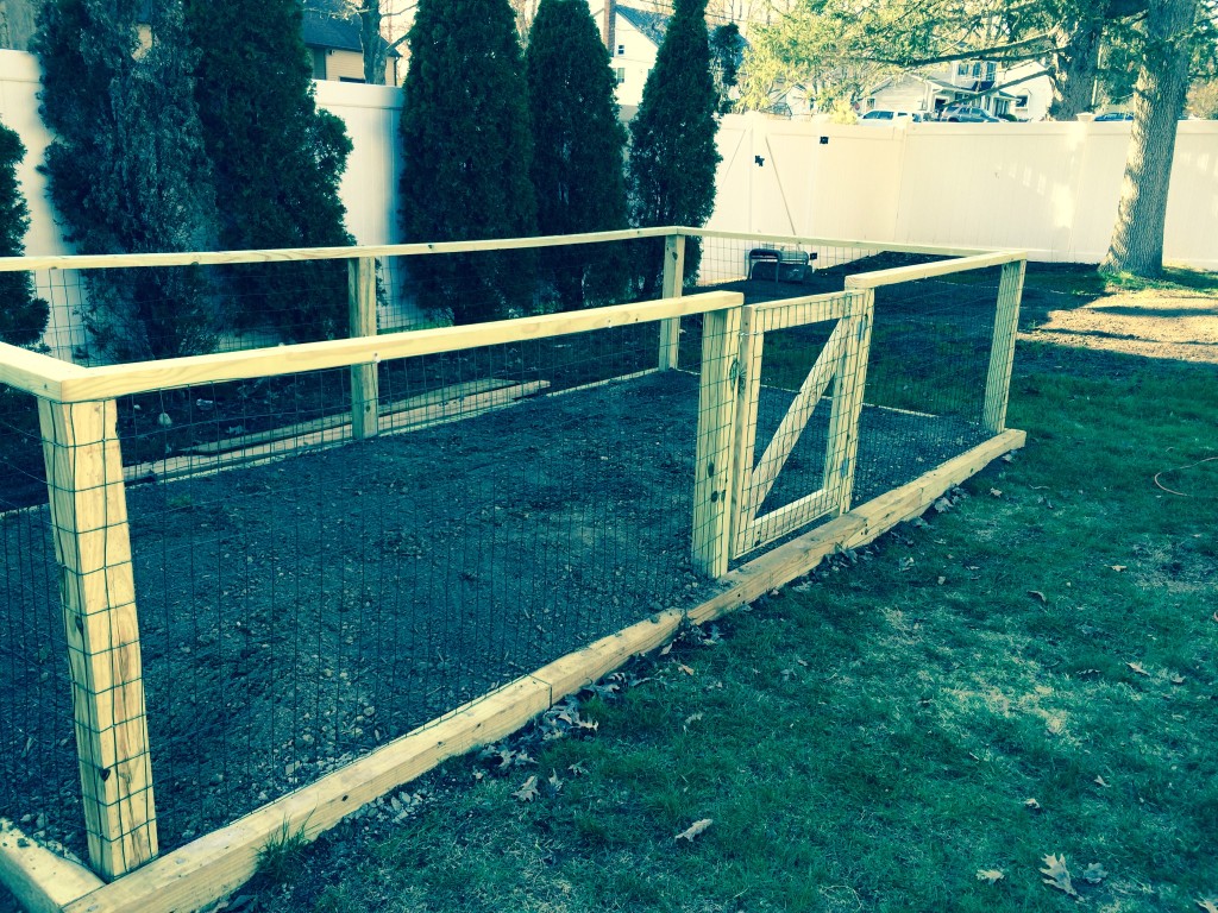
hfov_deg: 60.0
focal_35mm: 30
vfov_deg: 46.8
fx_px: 1056
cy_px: 456
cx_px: 609
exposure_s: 1/214
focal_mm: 4.12
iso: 32
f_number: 2.2
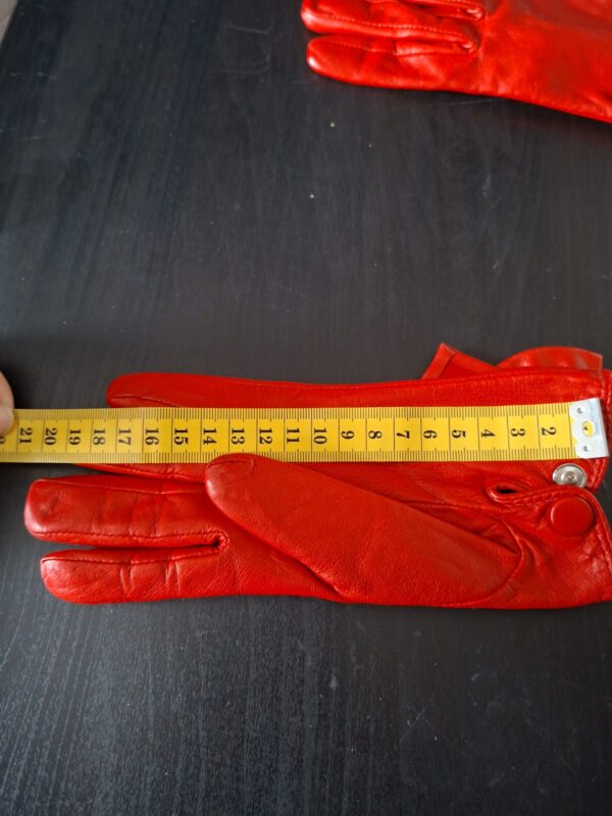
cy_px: 408
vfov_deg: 73.9
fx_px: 542
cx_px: 306
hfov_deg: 58.9
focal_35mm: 23
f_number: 1.8
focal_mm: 5.54
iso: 800
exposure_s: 1/20
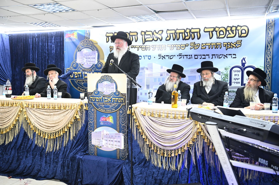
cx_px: 140
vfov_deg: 37.8
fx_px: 271
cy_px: 92
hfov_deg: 54.5
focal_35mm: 35
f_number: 4
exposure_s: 1/125
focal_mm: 35
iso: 2500
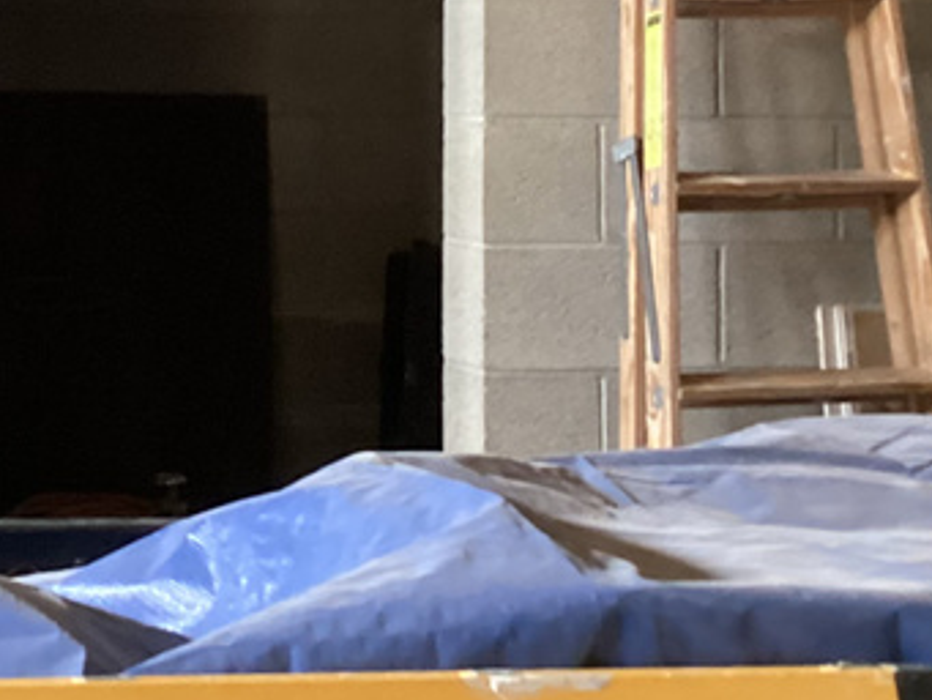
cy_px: 11
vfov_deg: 15.6
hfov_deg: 20.7
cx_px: 120
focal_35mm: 93
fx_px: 2505
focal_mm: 3.3
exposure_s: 1/30
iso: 400
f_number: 2.4
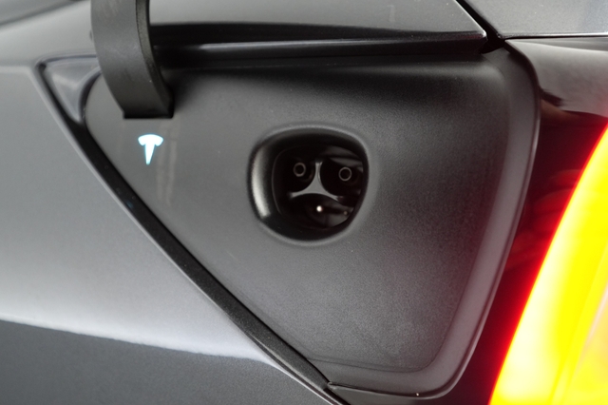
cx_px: 304
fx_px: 439
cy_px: 202
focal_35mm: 26
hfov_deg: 69.4
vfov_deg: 49.5
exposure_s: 1/60
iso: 3200
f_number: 2.8
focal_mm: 26
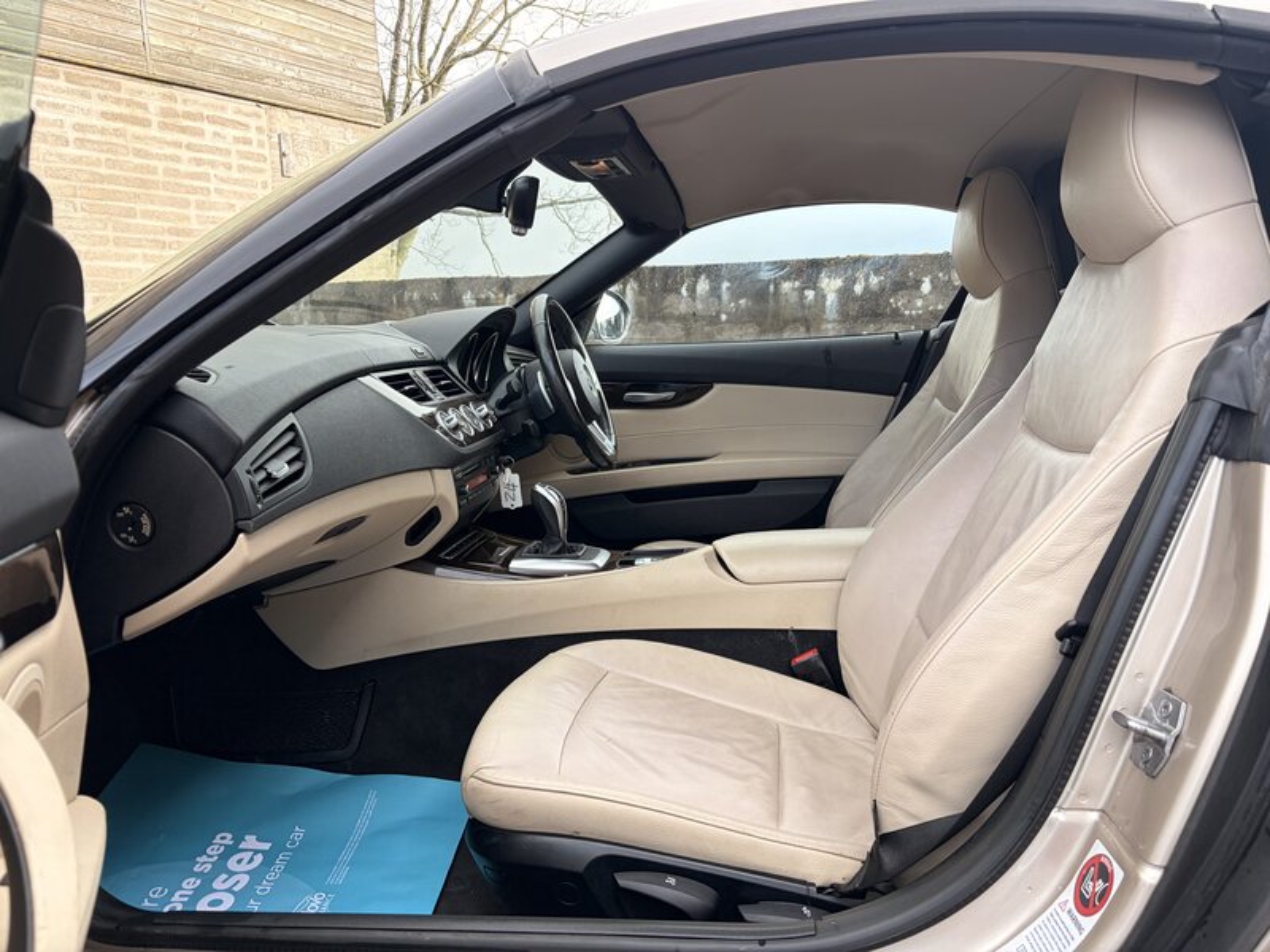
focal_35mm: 26
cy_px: 476
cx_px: 635
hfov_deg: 67.3
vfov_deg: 53.1
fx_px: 954
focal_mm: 5.96
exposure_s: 1/320
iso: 50
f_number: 1.6
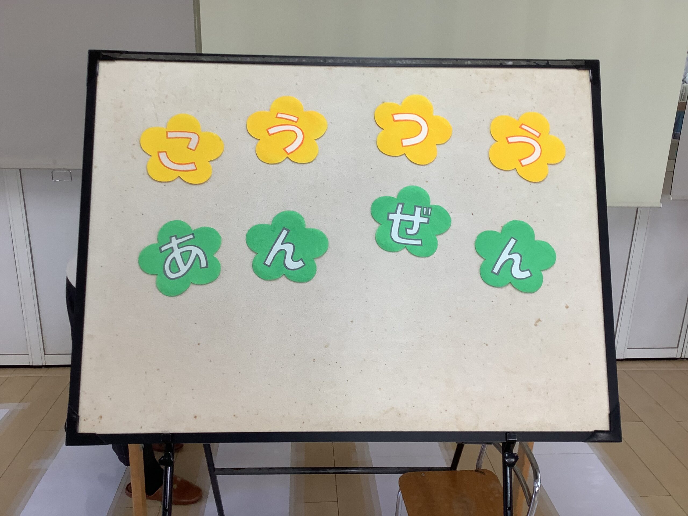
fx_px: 616
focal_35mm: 31
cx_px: 344
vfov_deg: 45.4
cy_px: 258
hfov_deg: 58.4
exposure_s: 1/50
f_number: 2.4
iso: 50
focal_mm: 3.3
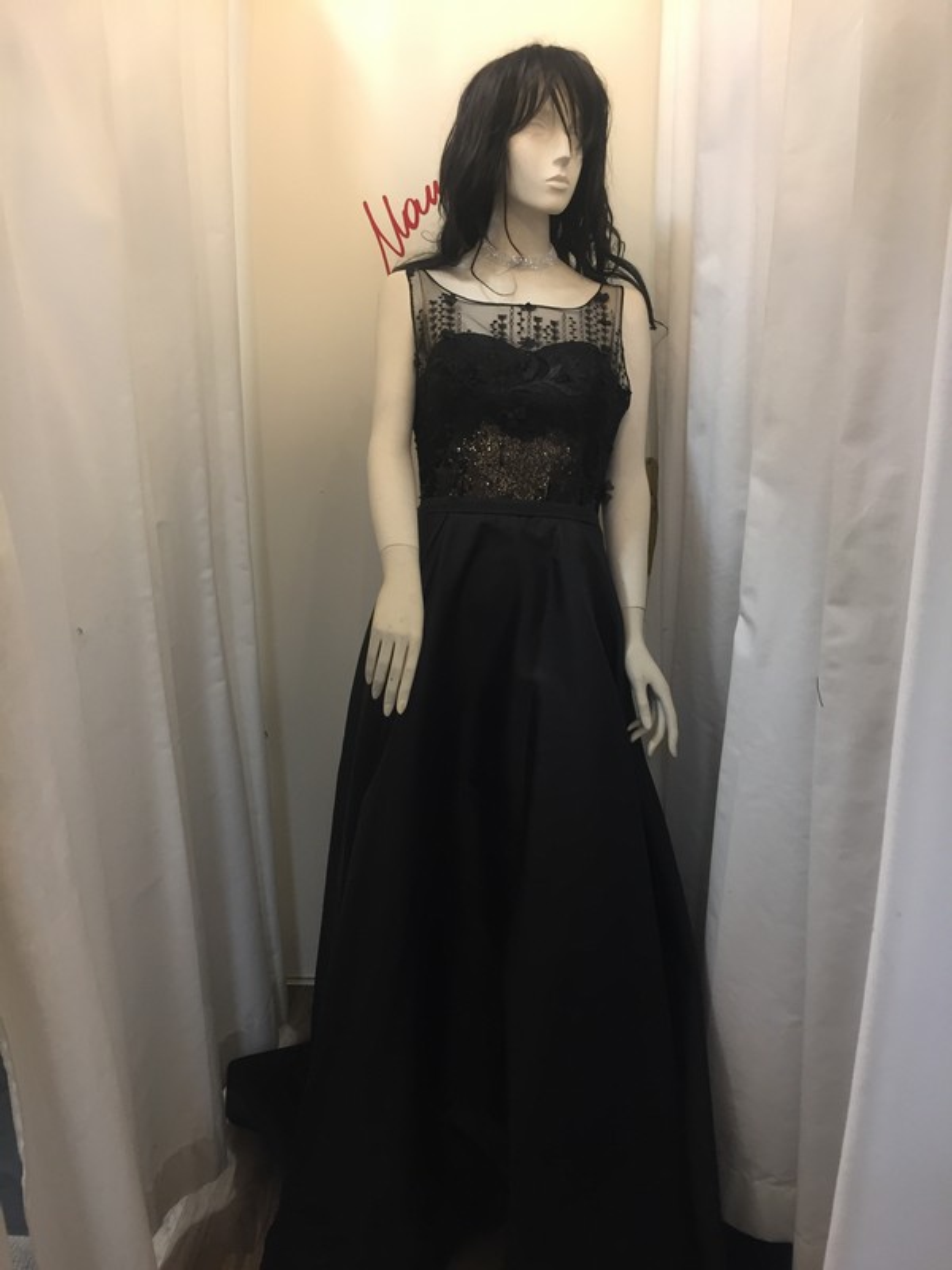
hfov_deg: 48.2
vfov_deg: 61.7
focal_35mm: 29
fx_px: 1063
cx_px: 476
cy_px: 635
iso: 125
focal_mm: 4.15
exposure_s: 1/33
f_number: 2.2
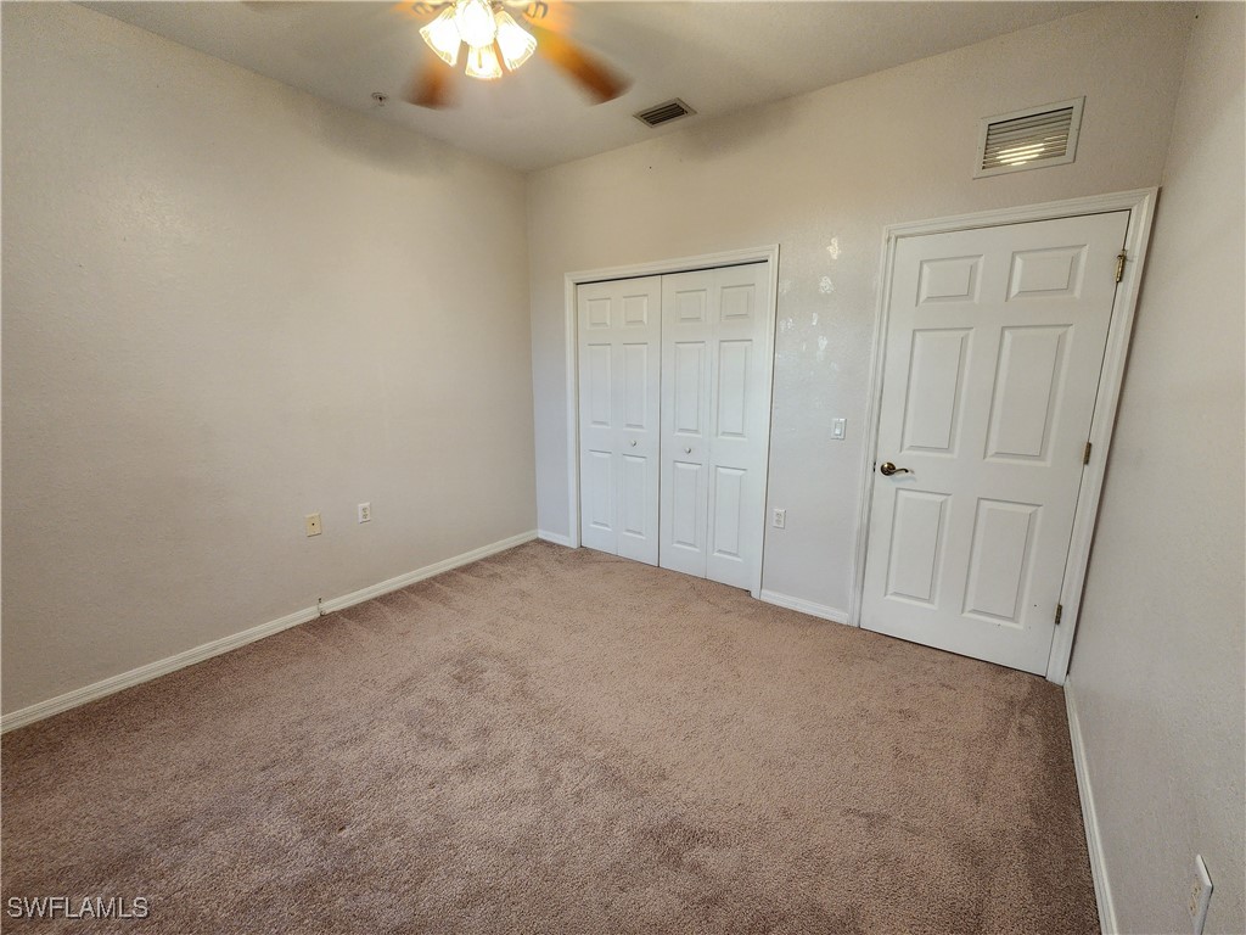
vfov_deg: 89.9
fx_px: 468
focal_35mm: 13
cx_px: 623
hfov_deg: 106.2
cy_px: 468
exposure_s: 1/60
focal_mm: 2.2
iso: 125
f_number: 2.2
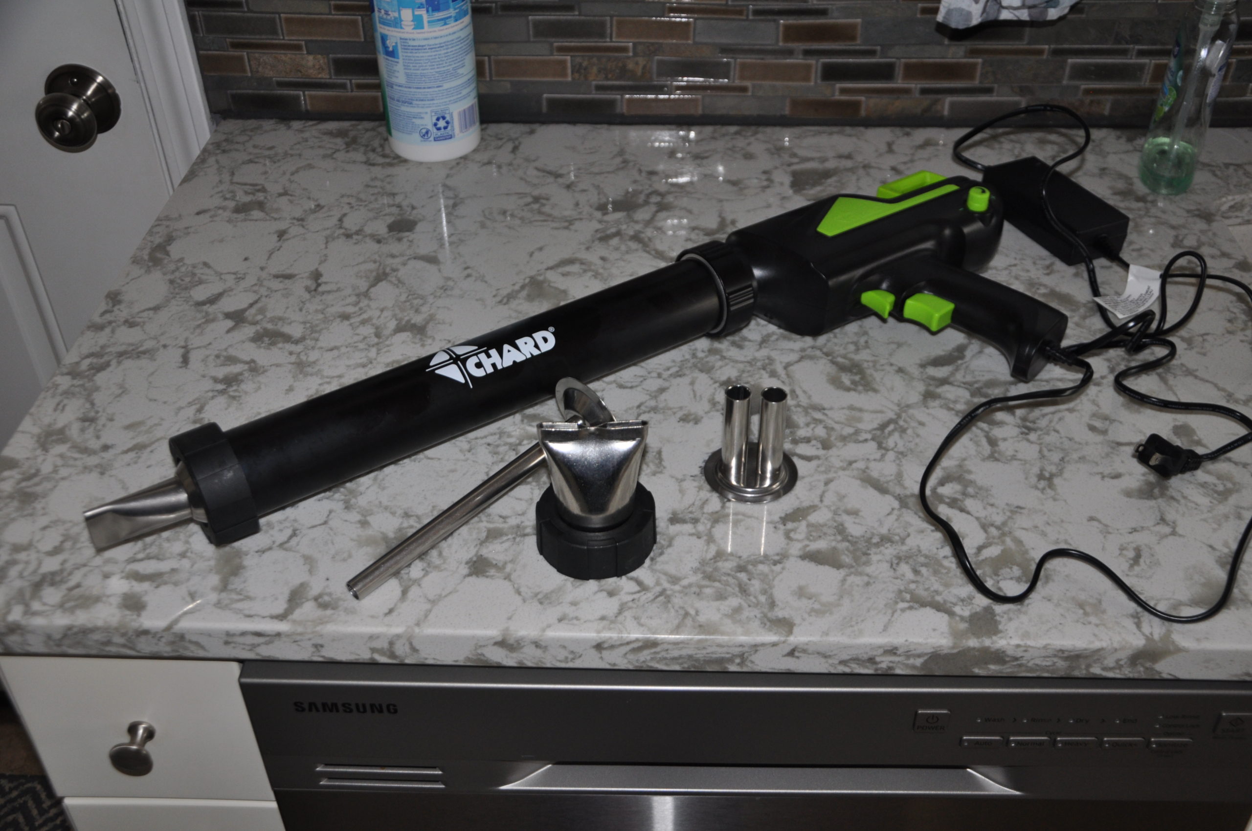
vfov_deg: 35.4
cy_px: 416
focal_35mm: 38
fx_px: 1302
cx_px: 626
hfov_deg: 51.3
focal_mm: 25
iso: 400
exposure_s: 1/60
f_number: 4
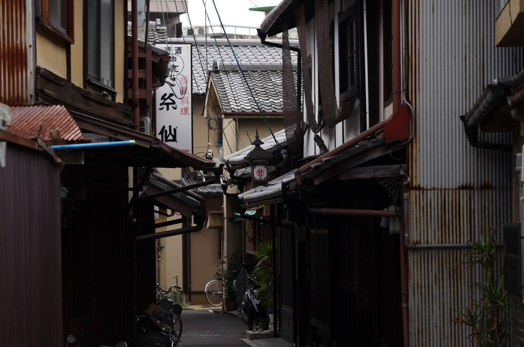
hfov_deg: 13.7
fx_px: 2179
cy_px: 174
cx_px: 262
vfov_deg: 9.1
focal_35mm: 150
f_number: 5.6
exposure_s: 1/160
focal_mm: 100
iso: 800
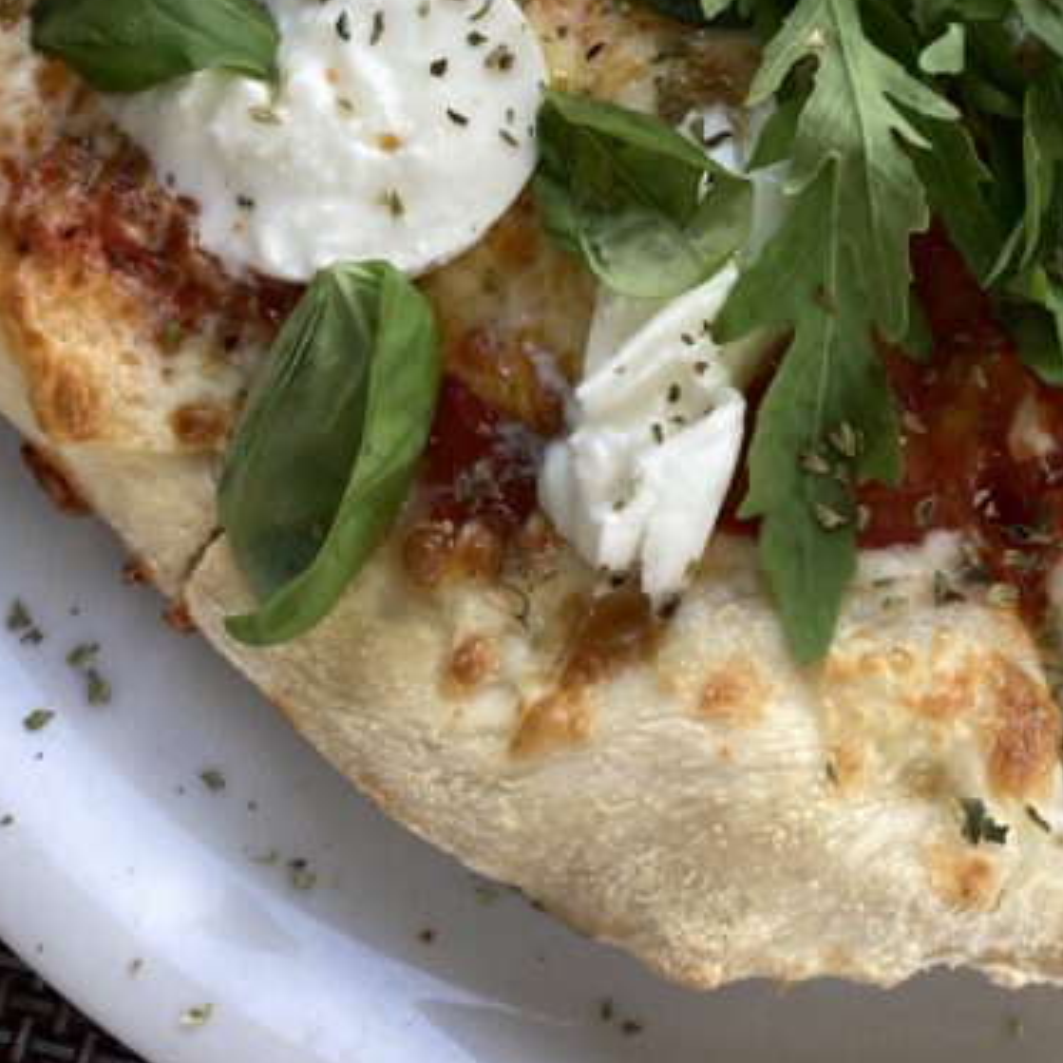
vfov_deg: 23.1
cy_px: -228
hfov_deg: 24.7
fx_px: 2362
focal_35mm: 68
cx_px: 932
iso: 25
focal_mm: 3.99
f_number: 1.8
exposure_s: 1/100
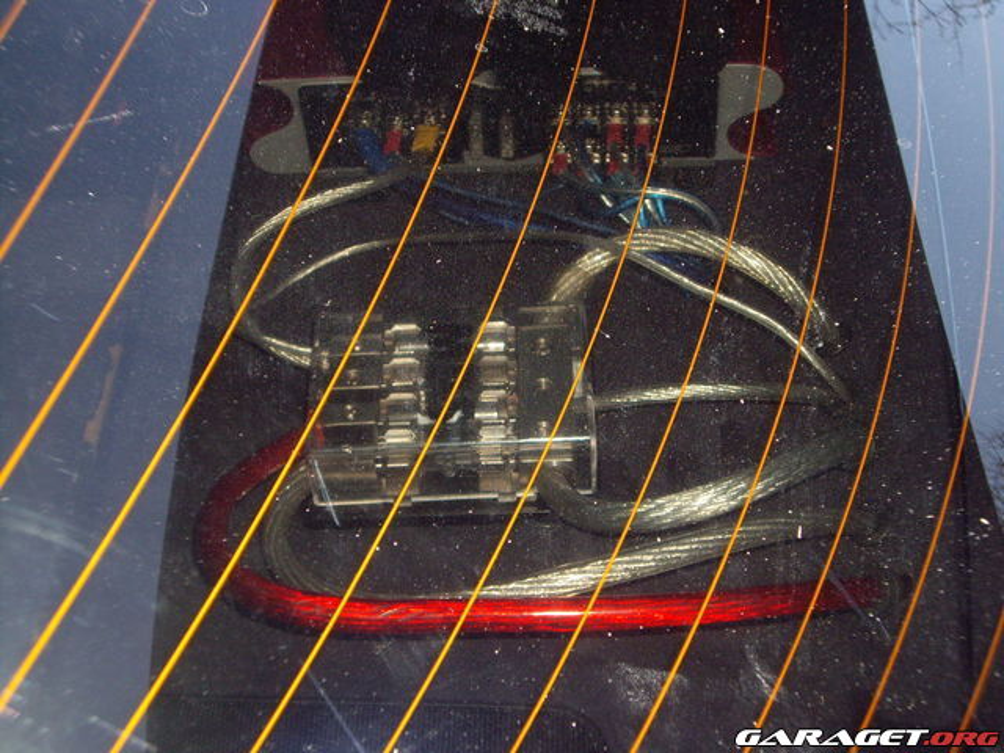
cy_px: 376
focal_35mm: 55
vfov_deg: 26.6
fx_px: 1595
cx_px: 502
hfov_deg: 34.9
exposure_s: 1/60
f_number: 3.3
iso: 200
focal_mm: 9
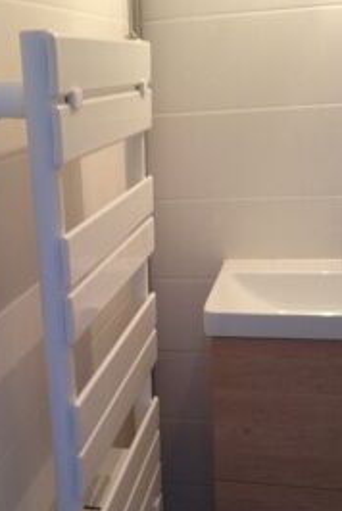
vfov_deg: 35.8
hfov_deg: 24.5
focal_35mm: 55
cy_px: 343
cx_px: 98
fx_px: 782
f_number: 2.4
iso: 160
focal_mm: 4.12
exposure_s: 1/20
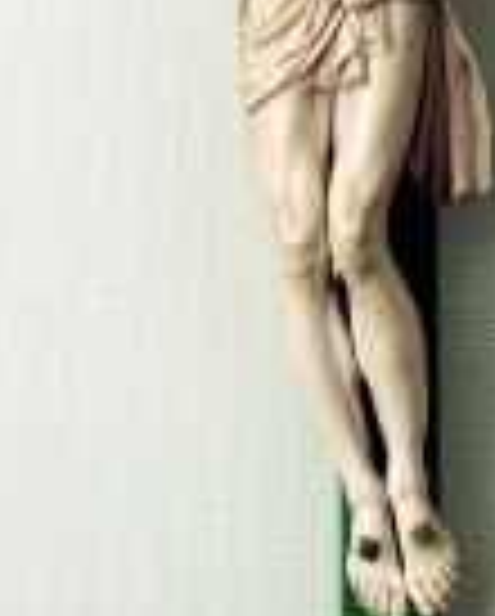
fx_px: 3357
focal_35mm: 184
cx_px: 358
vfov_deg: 10.4
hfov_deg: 8.4
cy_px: 27
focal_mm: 35
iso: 100
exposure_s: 1/60
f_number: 13
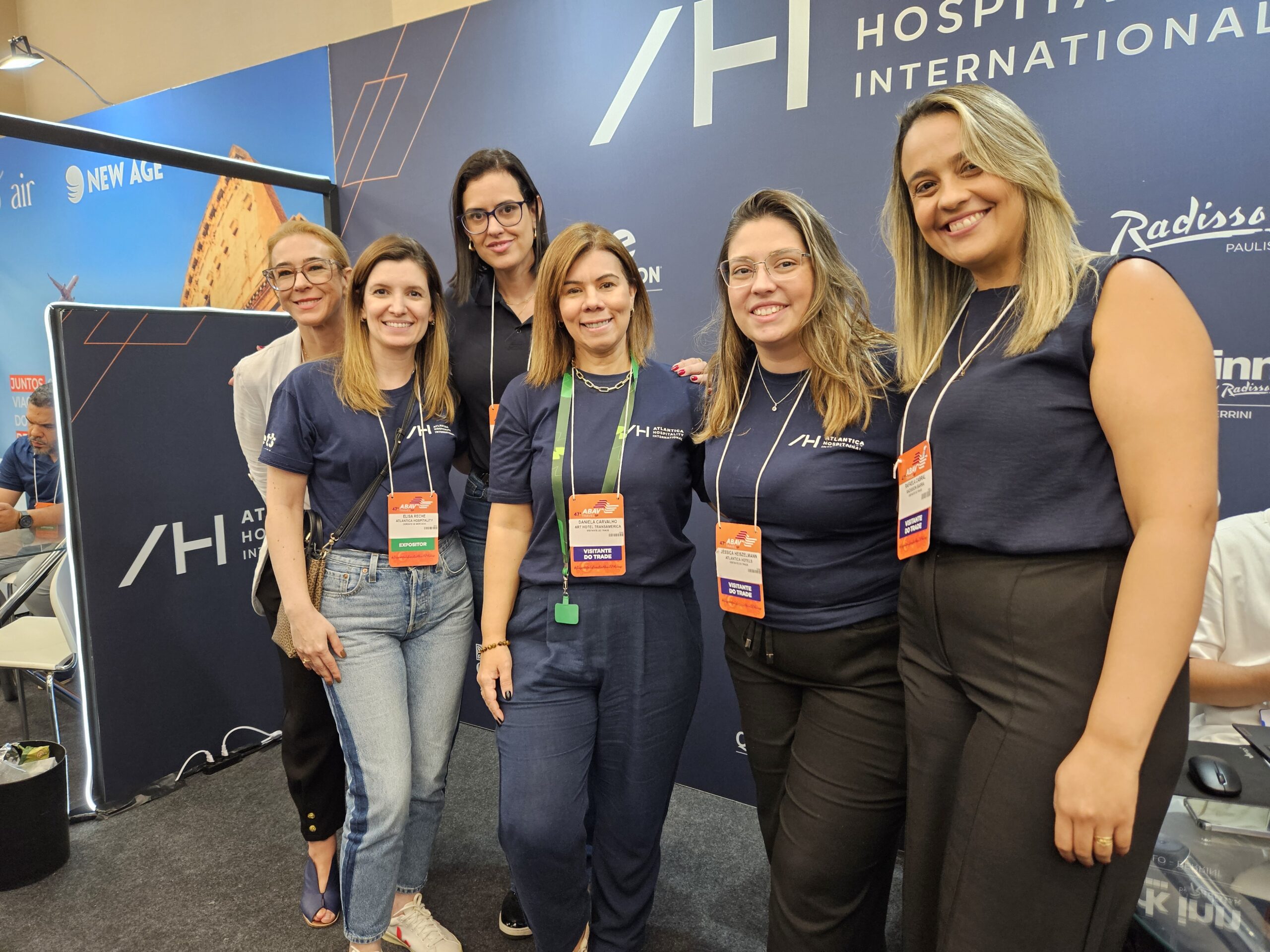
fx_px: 844
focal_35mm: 23
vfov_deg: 58.9
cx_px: 635
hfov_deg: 73.9
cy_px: 476
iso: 250
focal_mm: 5.4
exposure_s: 1/120
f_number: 1.8
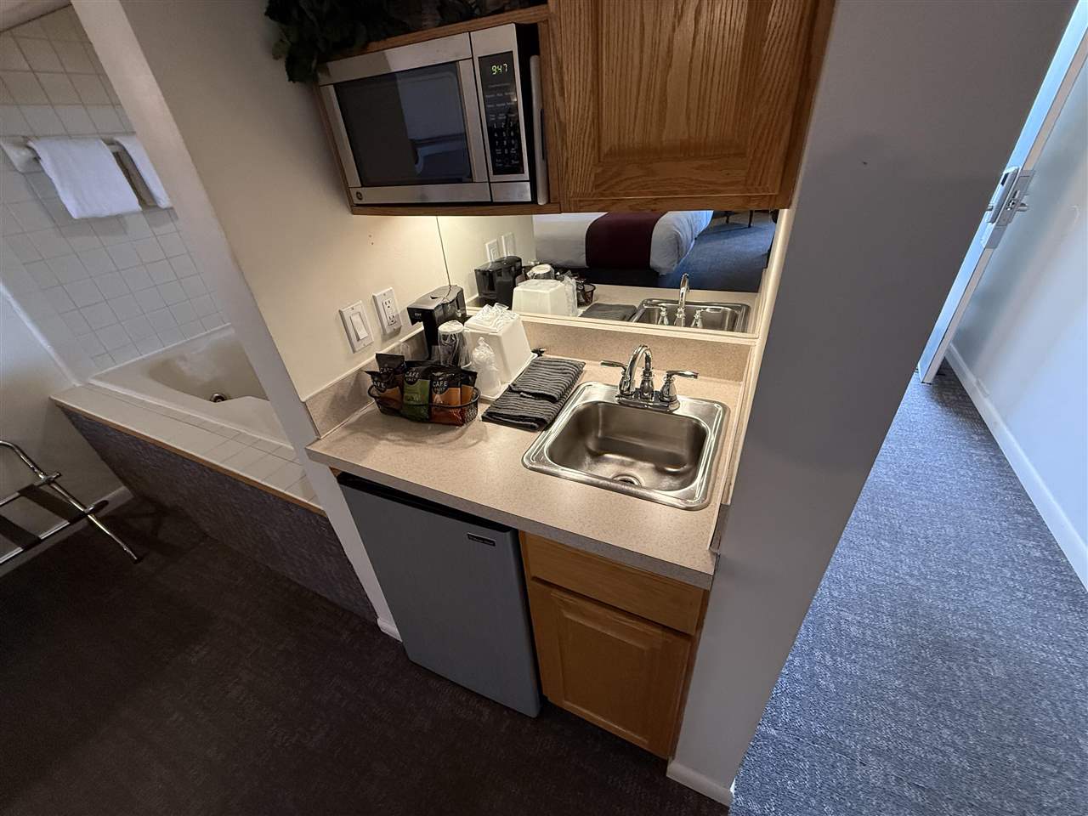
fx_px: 440
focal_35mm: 14
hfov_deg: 102.1
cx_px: 544
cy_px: 408
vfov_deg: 85.7
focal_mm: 2.22
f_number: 2.2
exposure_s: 1/60
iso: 250
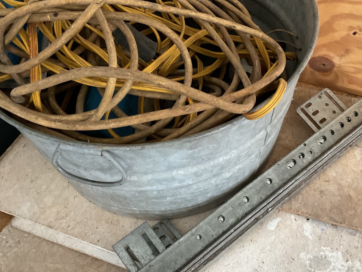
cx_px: 213
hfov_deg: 45.6
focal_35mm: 41
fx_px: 429
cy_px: 123
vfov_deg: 35.1
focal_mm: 3
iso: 250
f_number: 1.8
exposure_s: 1/30
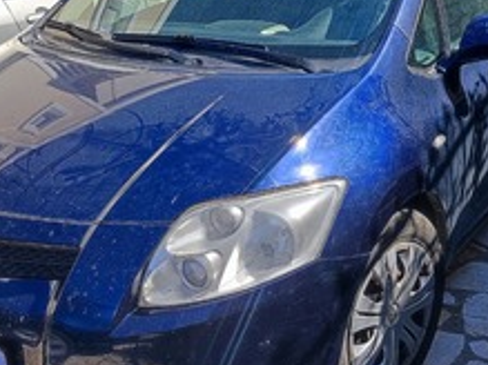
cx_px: 287
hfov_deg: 63.0
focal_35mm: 28
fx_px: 395
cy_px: 196
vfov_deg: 49.7
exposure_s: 1/195
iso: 50
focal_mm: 4.74
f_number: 1.79
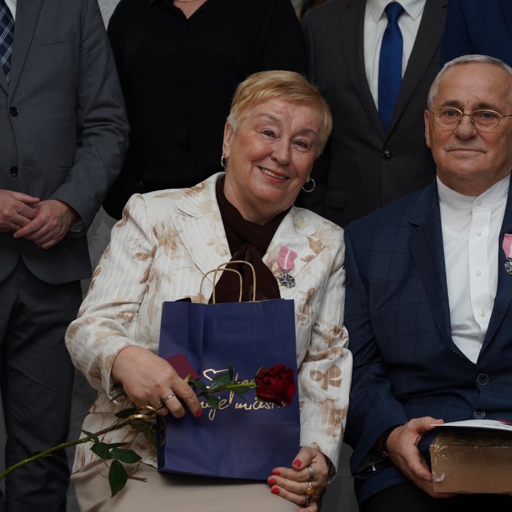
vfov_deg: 14.1
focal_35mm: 124
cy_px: 255
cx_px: 311
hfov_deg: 14.1
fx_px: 2075
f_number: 5
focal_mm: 96
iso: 500
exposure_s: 1/100
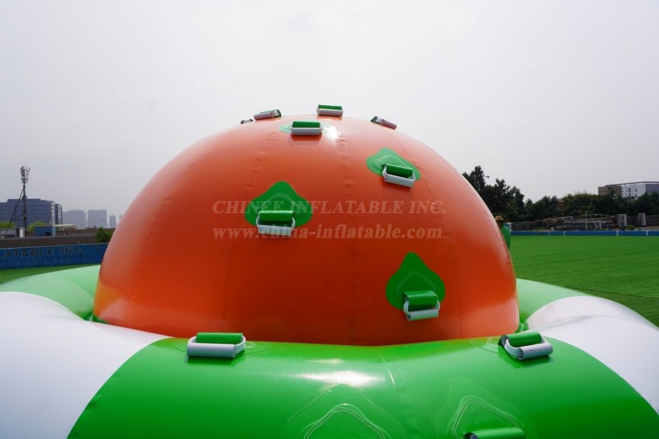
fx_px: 439
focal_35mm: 24
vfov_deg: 53.1
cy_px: 220
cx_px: 330
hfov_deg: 73.7
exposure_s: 1/320
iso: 100
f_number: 10
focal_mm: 16
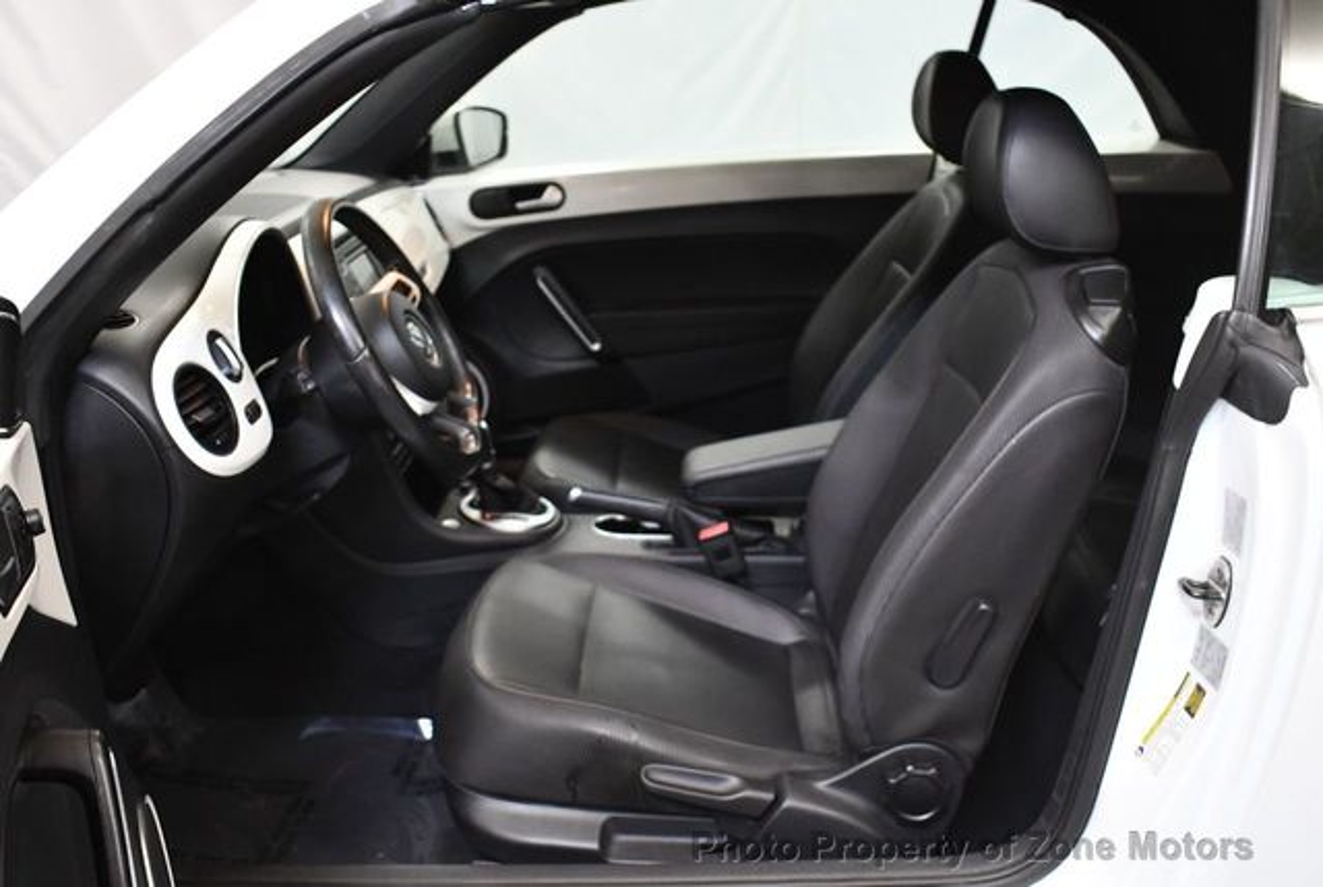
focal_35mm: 36
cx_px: 662
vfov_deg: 37.0
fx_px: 1325
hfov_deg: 53.1
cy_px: 444
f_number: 3.5
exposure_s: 1/125
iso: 1800
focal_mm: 18
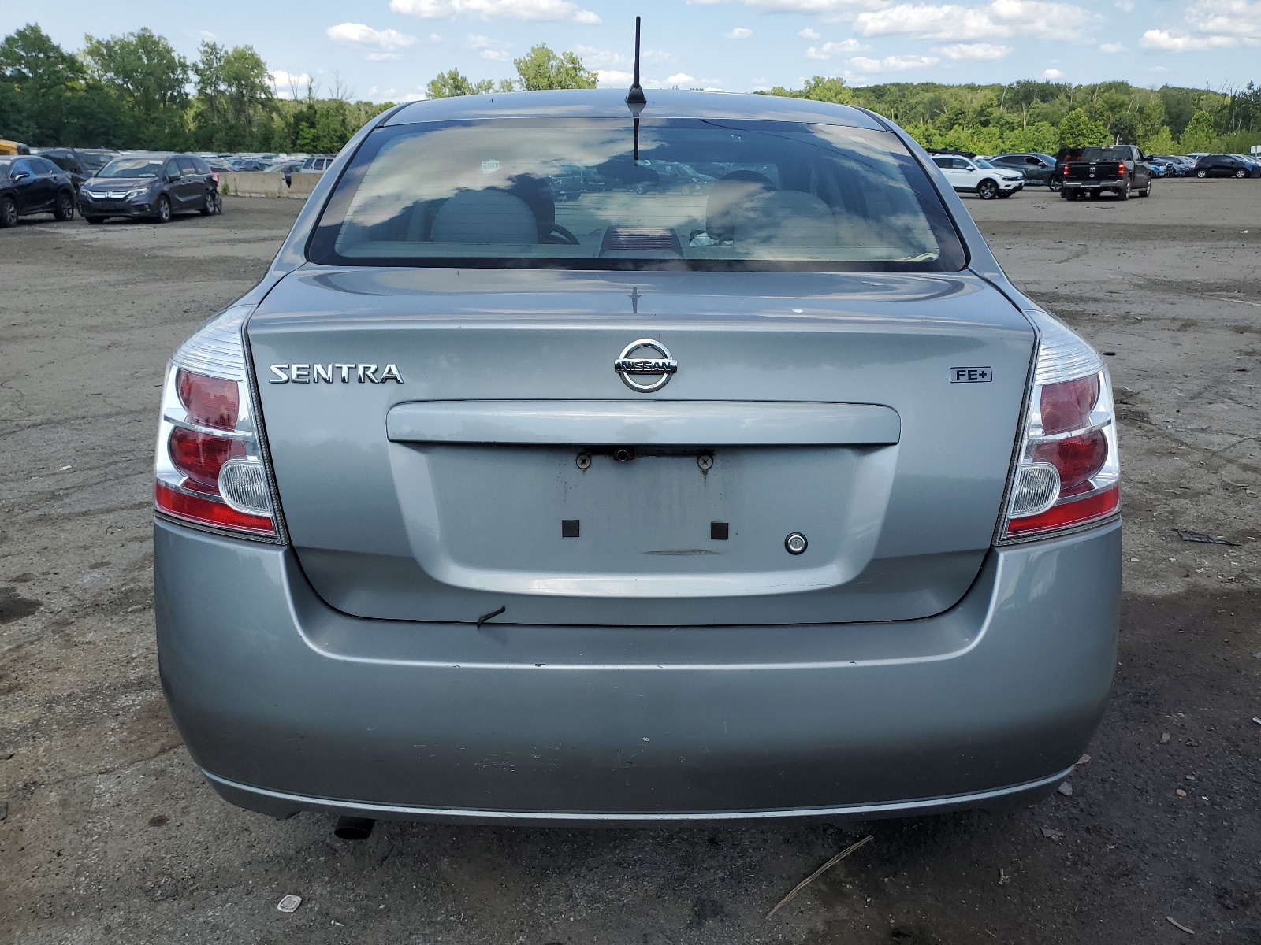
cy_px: 472
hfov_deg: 67.3
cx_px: 630
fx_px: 947
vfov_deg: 53.1
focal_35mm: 26
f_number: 1.5
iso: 50
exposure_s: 1/2500
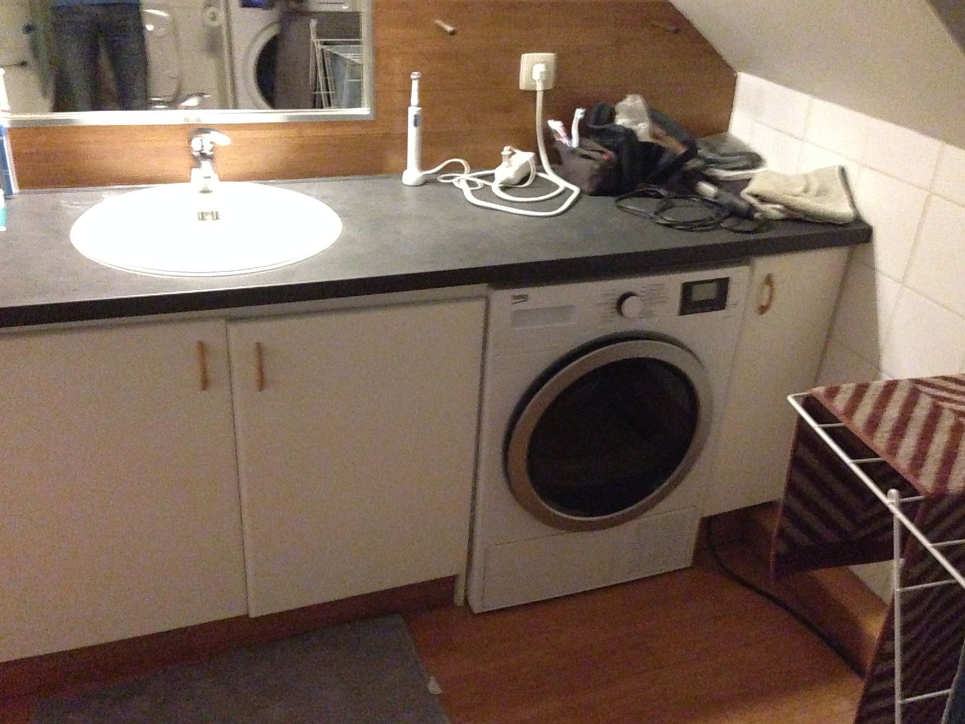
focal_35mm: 34
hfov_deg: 54.0
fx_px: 948
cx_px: 492
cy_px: 362
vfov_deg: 41.8
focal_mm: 4.12
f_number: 2.4
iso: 2000
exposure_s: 1/15
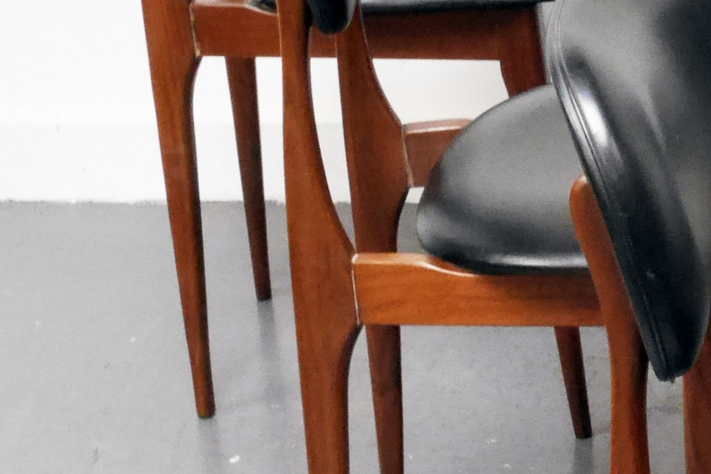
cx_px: 1014
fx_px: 3041
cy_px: 388
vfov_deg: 8.9
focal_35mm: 154
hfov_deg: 12.8
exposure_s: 1/6
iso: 3200
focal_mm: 20
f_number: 14
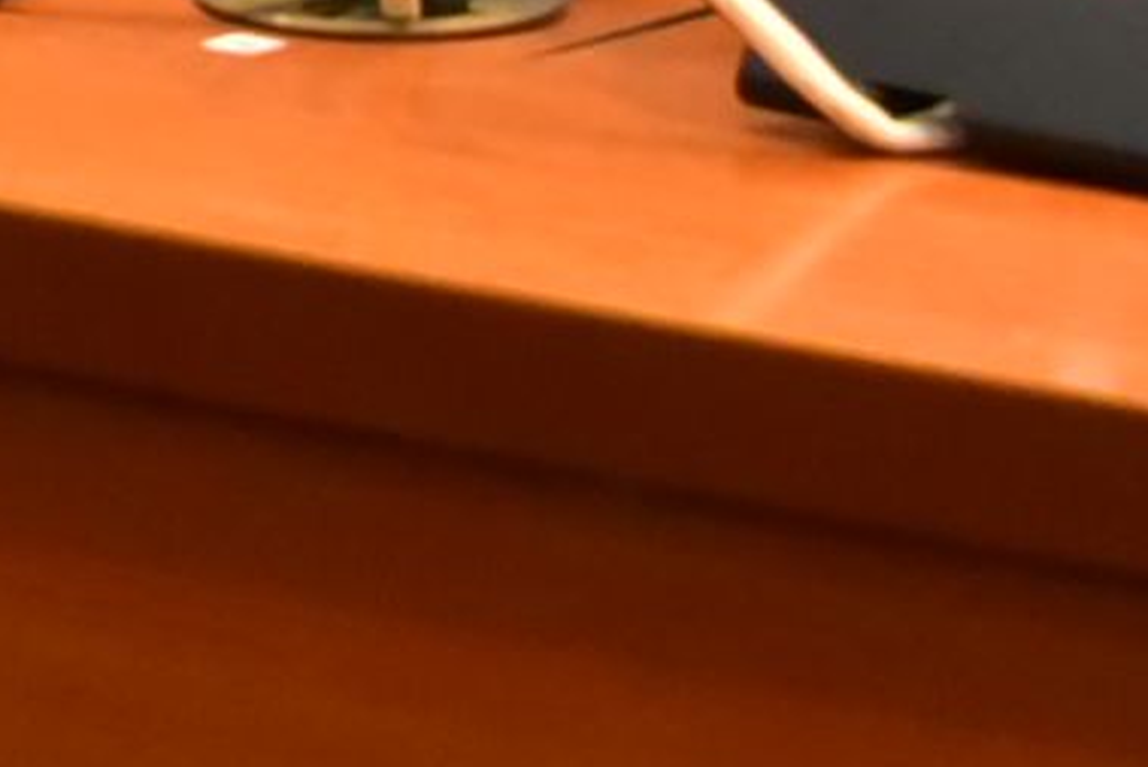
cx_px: -1048
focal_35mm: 383
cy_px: -1523
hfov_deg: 5.3
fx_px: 12217
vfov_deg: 3.5
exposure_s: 1/160
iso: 8000
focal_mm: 58
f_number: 6.3
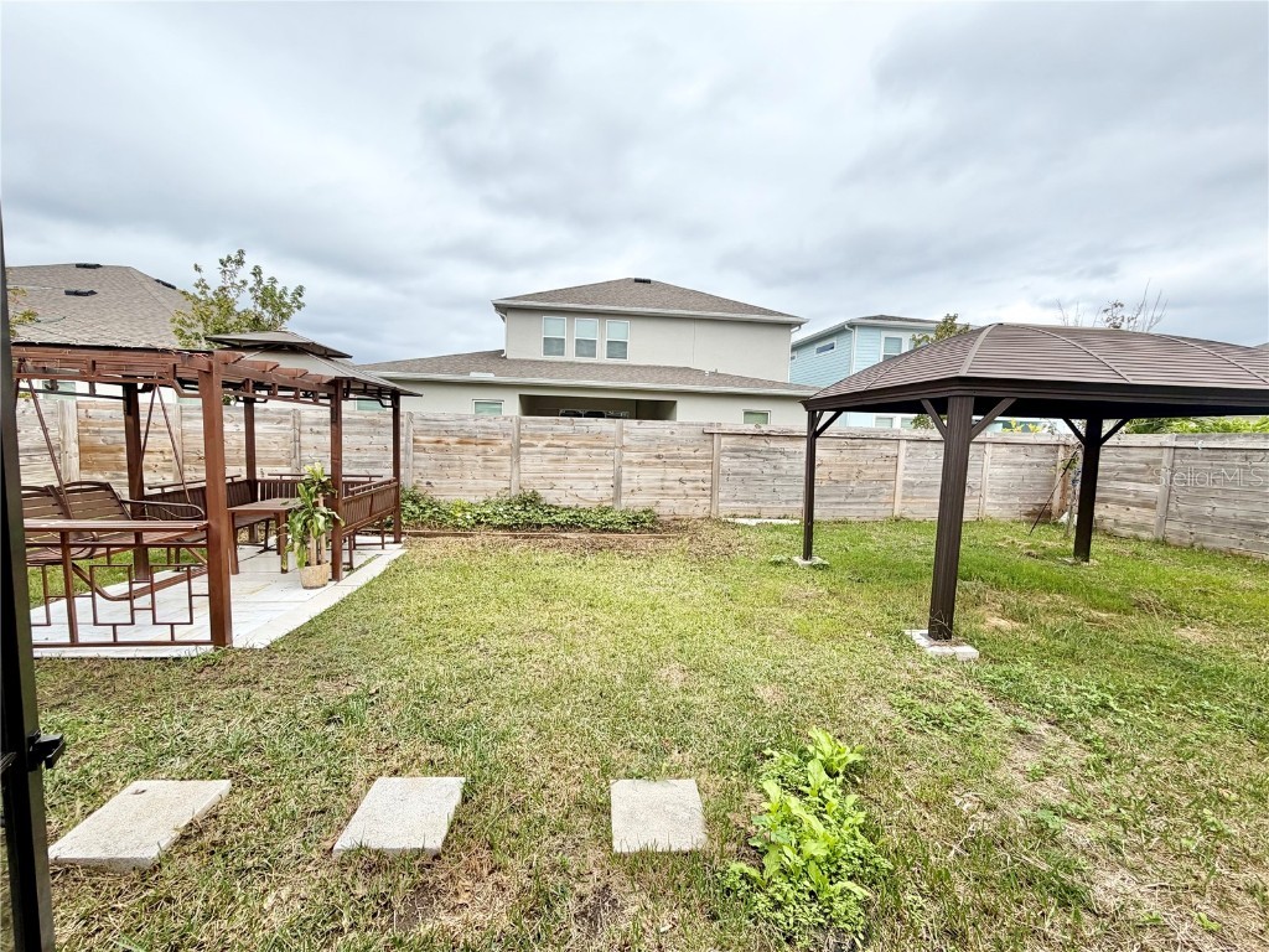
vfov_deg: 85.7
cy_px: 476
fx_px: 513
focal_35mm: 14
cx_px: 634
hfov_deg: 102.1
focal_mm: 2.22
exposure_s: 1/770
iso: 25
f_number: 2.2
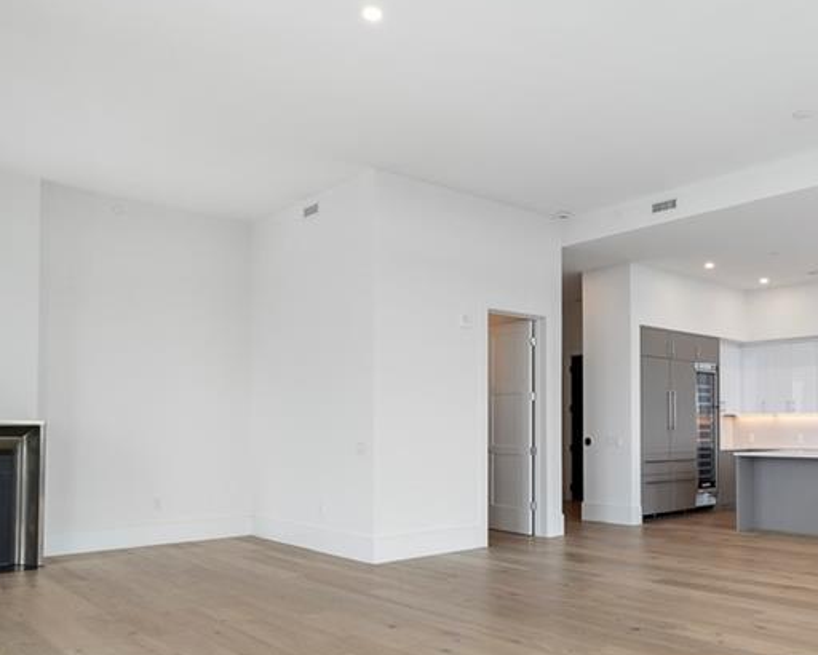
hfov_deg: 57.6
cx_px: 537
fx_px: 727
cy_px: 399
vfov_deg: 48.2
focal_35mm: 30
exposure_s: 1/200
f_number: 8
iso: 640
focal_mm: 16
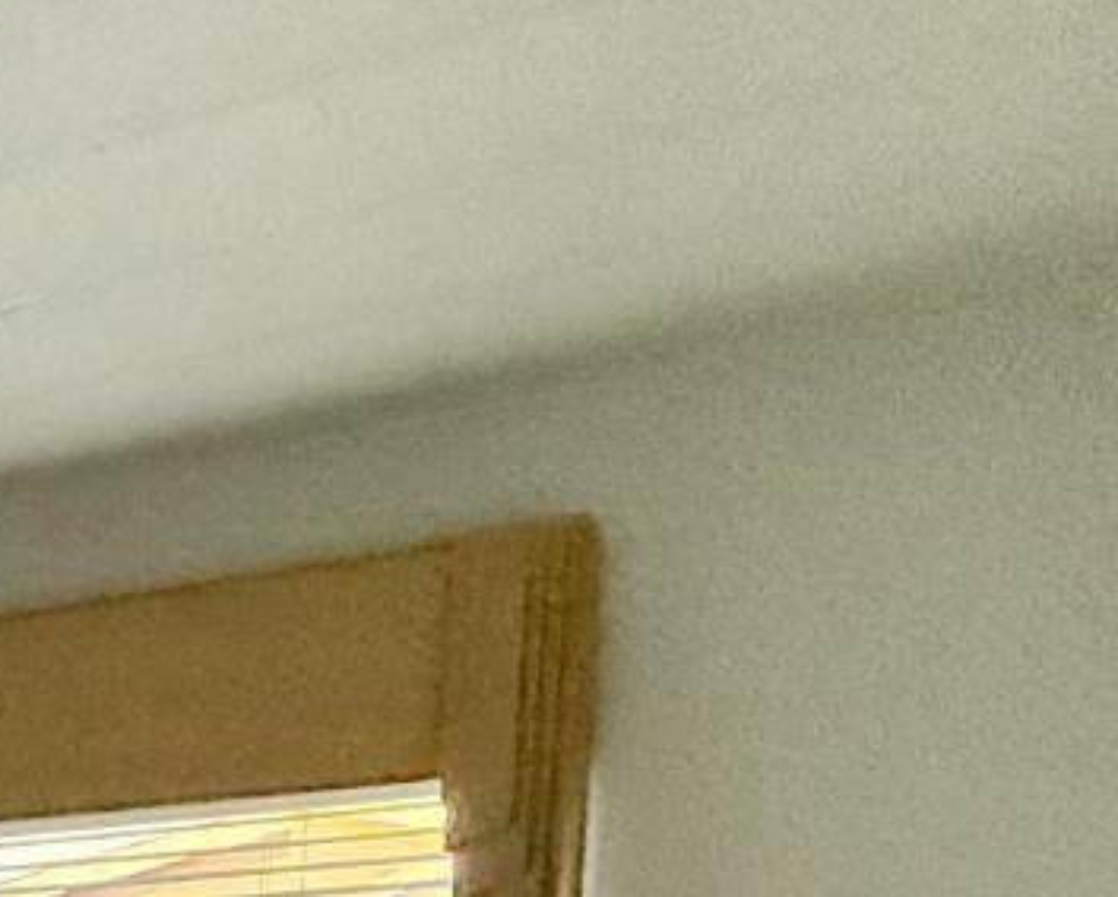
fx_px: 1921
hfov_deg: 22.2
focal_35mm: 58
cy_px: 1311
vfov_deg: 22.1
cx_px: -814
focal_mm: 2.22
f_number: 2.2
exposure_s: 1/120
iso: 500
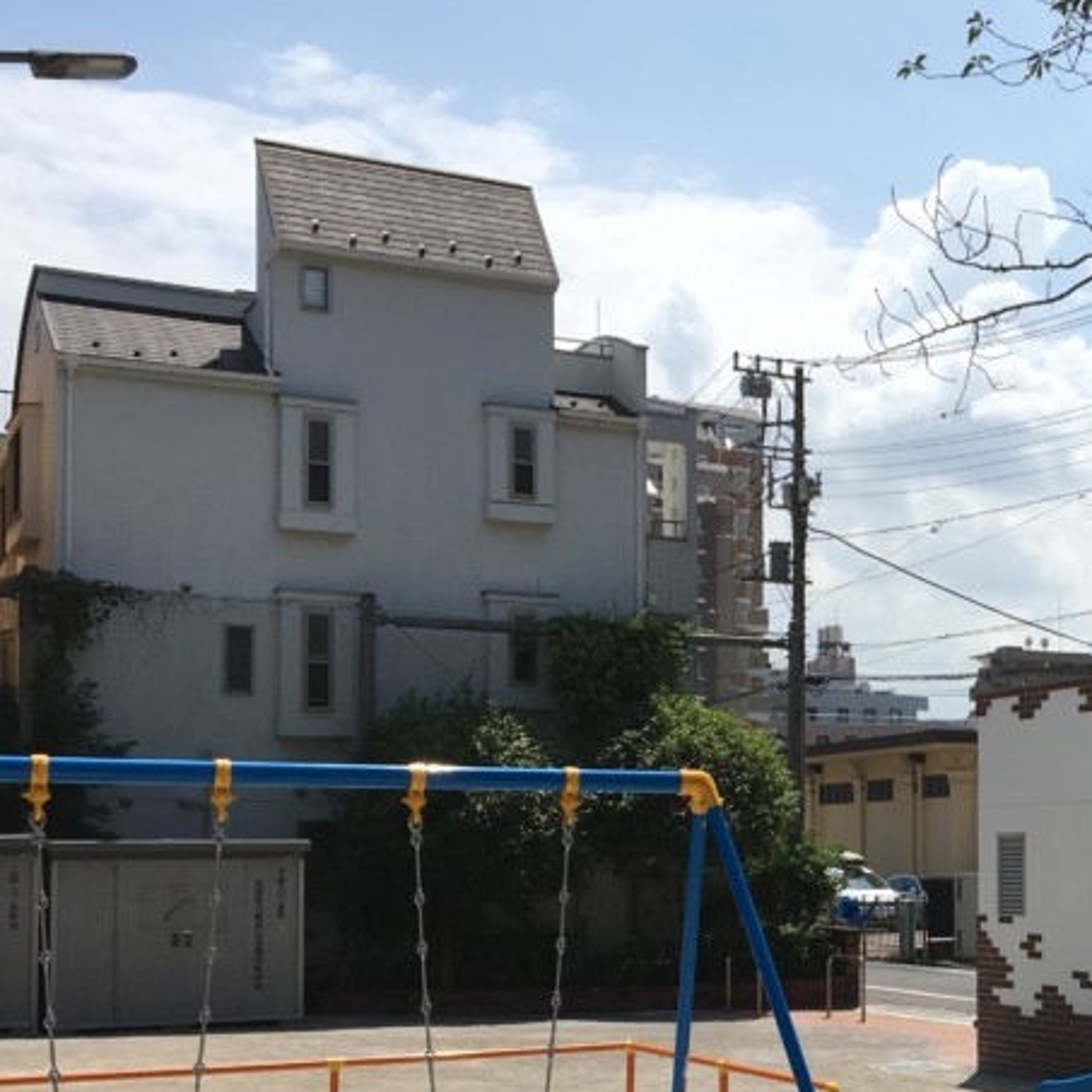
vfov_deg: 29.2
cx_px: 1041
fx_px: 2070
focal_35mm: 58
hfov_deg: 28.1
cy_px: 793
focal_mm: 4.15
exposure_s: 1/2959
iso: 25
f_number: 2.2
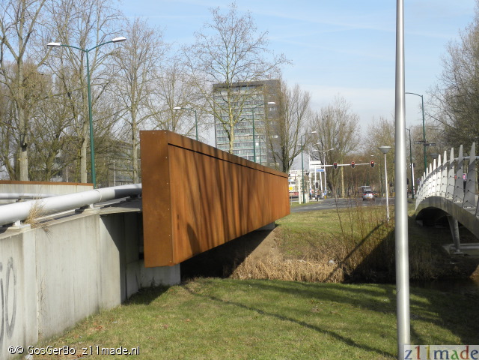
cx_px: 240
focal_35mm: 66
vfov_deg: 22.3
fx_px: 913
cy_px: 180
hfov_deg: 29.4
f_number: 5.6
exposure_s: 1/240
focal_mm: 11.8
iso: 64
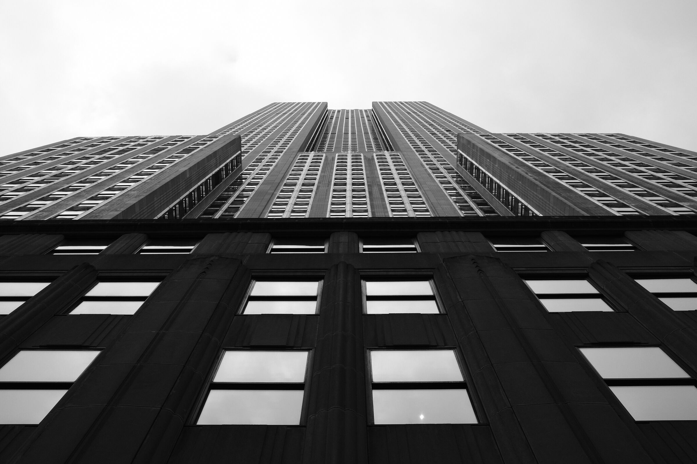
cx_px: 348
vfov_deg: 37.8
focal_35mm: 35
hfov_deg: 54.5
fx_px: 677
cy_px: 232
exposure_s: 1/800
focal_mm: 23
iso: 800
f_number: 8
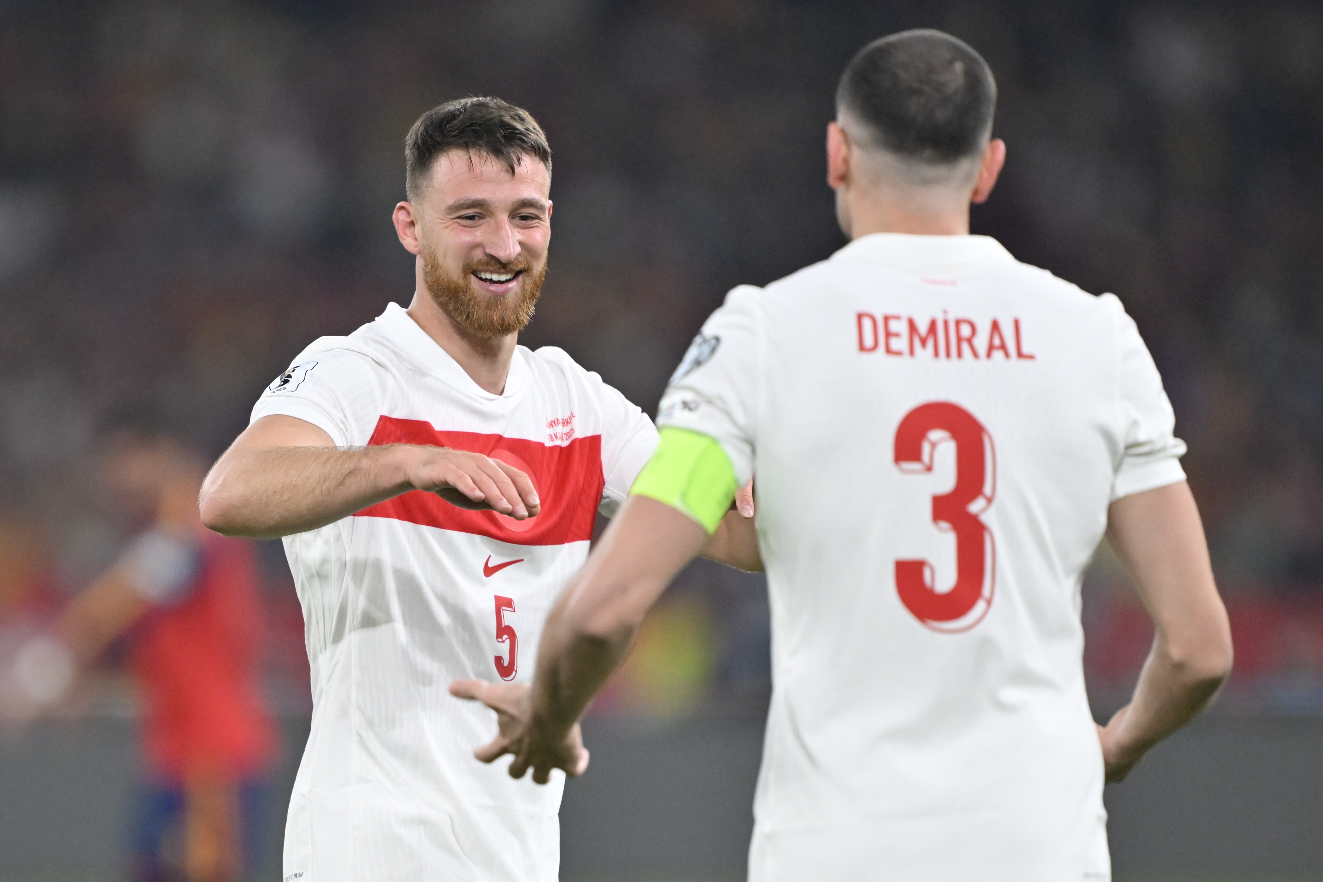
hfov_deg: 5.2
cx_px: 662
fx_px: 14699
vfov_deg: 3.4
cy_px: 441
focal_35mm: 400
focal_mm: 400
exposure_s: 1/2500
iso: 4000
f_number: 2.8
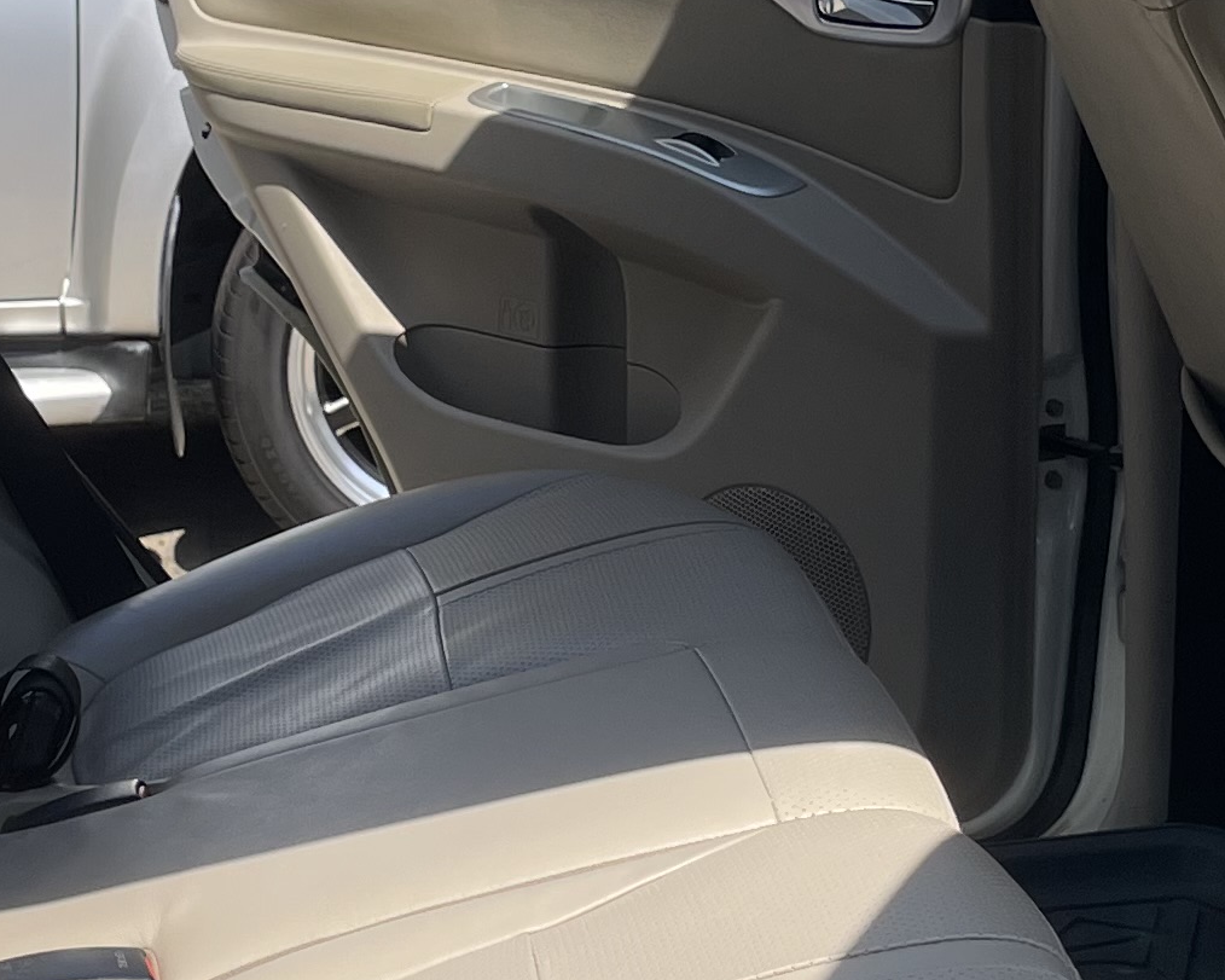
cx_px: 646
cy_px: 363
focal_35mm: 97
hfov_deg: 19.8
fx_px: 3516
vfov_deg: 15.8
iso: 32
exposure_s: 1/2597
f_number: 1.6
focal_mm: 5.1
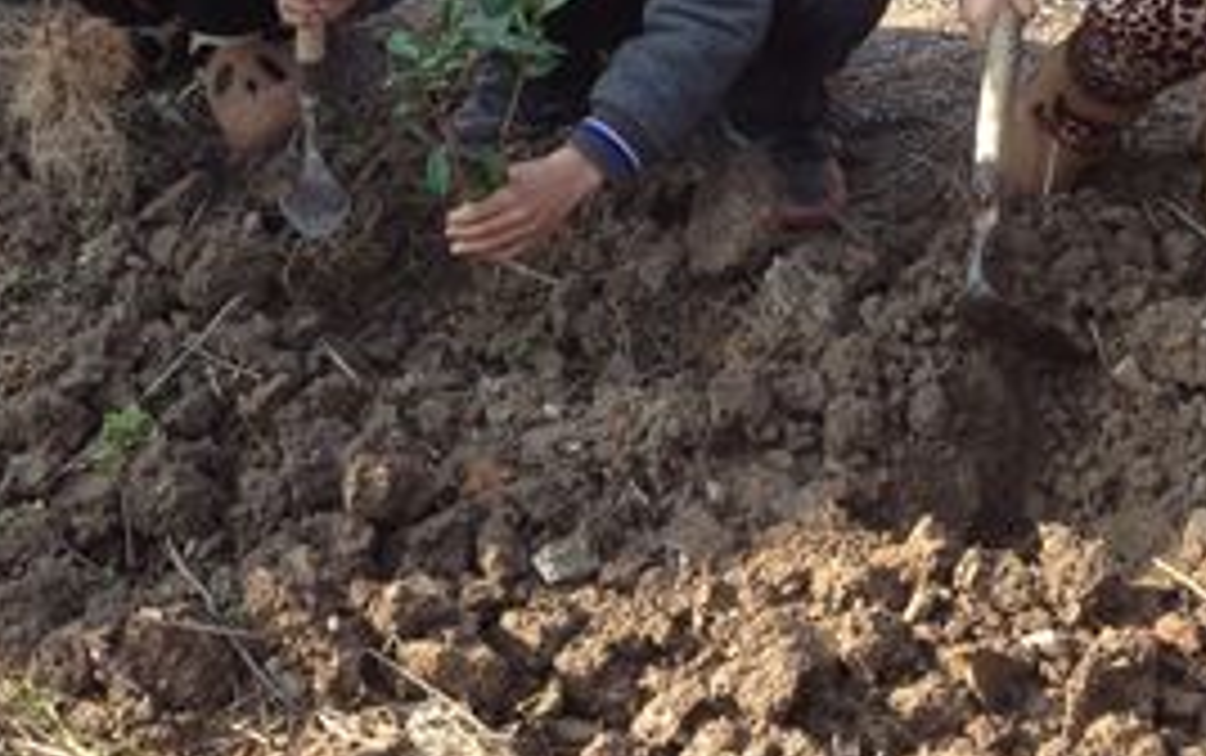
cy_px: -90
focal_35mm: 83
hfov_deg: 24.9
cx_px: 662
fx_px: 2730
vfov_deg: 15.3
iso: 50
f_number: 2.4
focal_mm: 4.28
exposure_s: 1/269
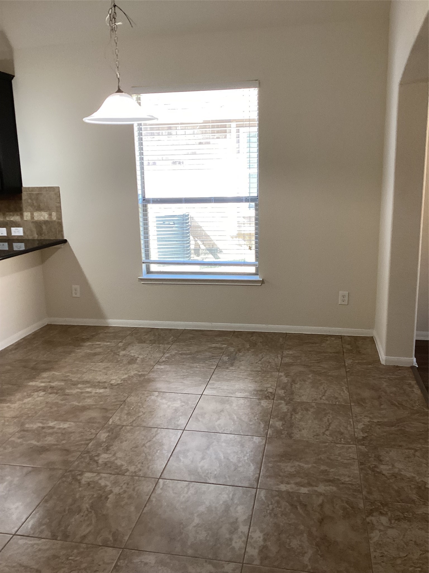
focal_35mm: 31
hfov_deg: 45.4
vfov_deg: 58.4
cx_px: 214
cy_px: 286
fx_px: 512
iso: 64
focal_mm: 3.3
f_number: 2.4
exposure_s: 1/60
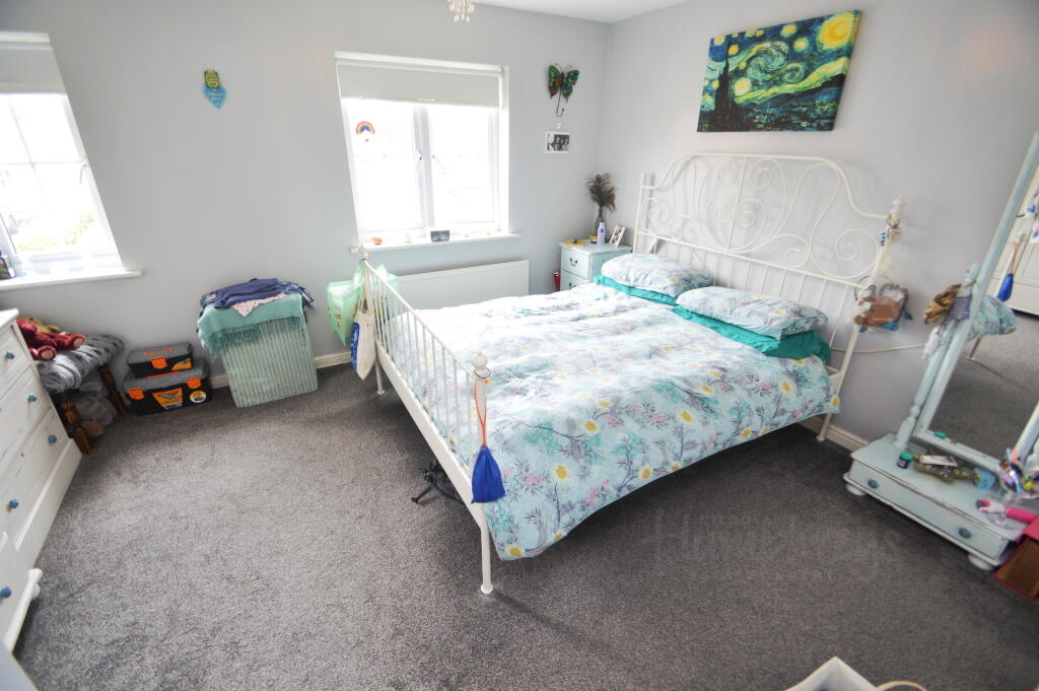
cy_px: 346
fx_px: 433
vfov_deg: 77.2
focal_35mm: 15
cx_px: 520
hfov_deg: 100.4
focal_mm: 10
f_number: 3.5
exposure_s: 1/60
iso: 400
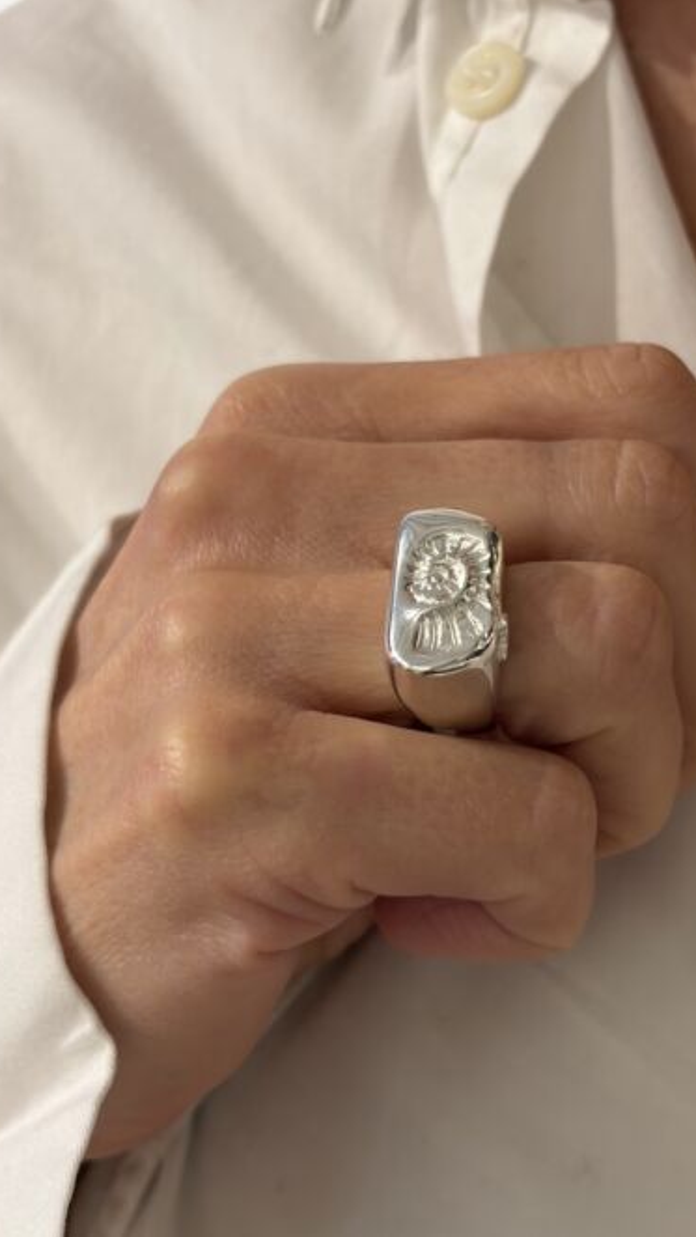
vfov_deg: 36.6
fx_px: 1870
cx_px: 440
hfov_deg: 21.0
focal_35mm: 57
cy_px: 617
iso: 64
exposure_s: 1/50
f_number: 1.6
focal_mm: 5.96
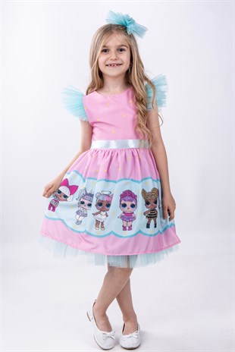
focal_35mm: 52
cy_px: 176
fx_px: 508
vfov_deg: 38.2
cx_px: 118
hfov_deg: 26.0
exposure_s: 1/125
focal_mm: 52
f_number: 16
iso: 100
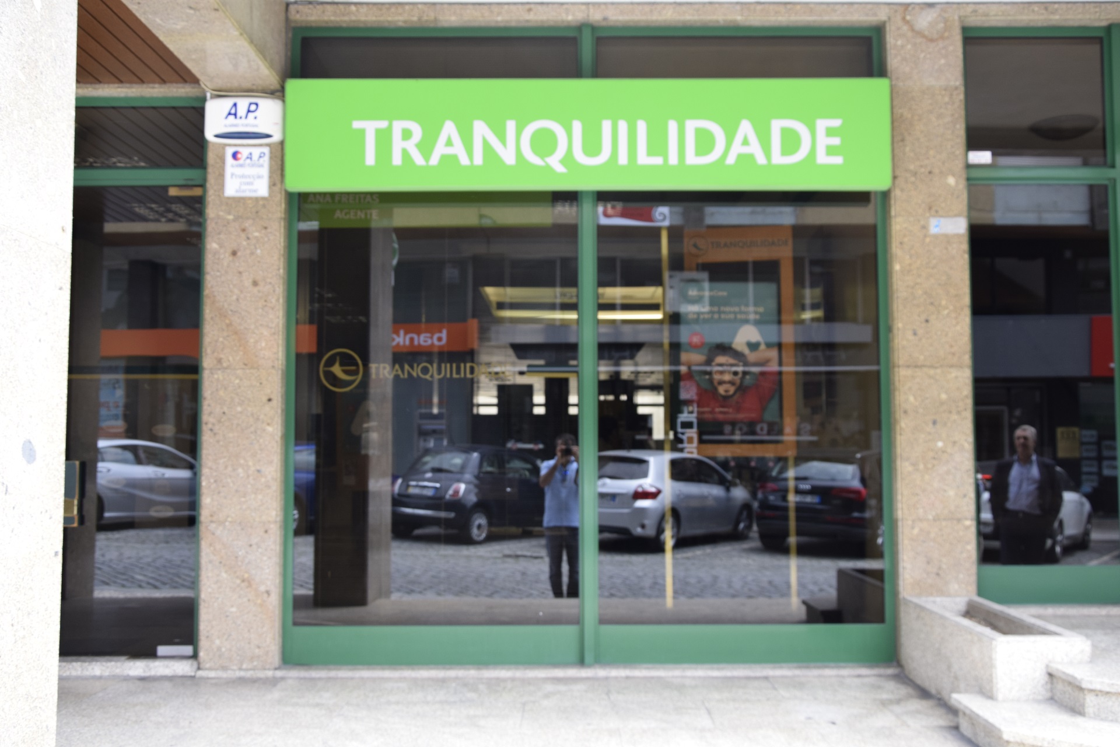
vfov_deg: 36.9
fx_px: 1120
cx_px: 560
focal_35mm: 36
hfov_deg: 53.1
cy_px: 374
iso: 400
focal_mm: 24
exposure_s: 1/100
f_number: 5
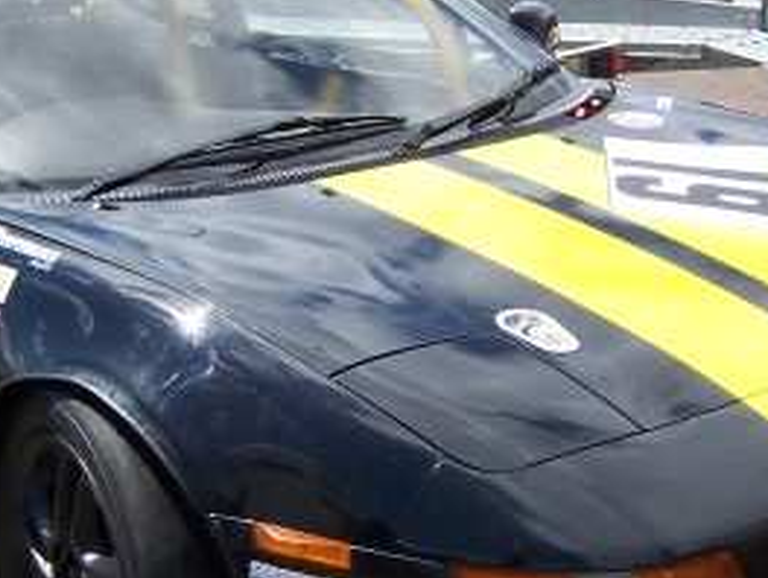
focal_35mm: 88
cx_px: 286
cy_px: 261
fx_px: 1955
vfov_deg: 16.8
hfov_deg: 22.2
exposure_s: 1/400
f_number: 4.5
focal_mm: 6.2
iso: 80
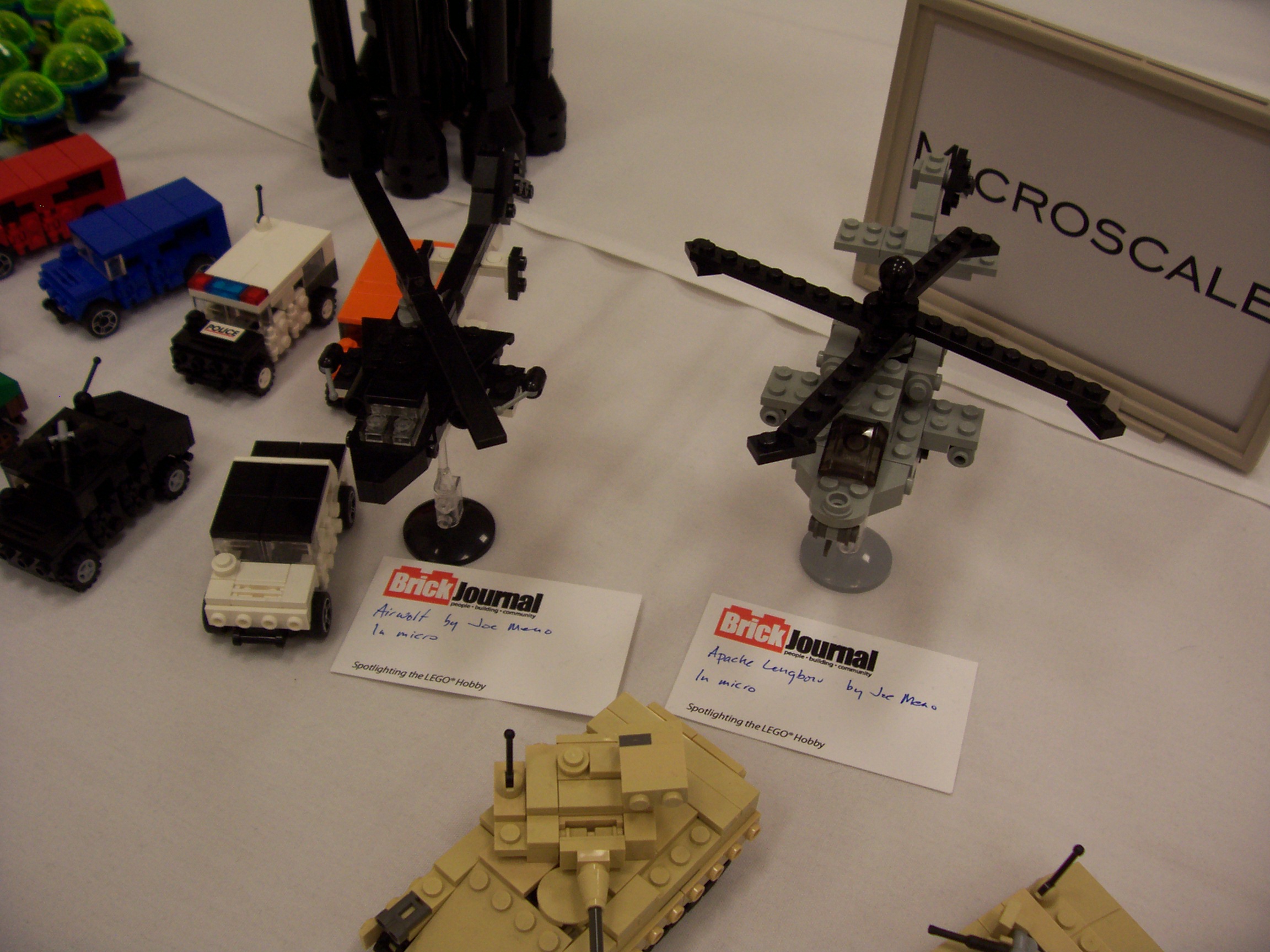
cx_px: 635
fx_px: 1247
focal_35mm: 34
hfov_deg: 54.0
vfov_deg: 41.8
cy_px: 476
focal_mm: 5.6
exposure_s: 1/44.9
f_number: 2.7
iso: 80
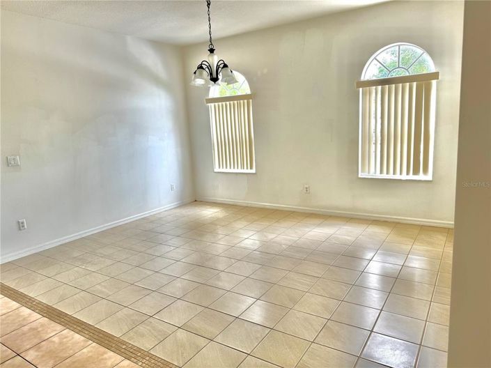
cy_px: 184
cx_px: 246
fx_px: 340
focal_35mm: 24
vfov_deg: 56.8
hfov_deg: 71.6
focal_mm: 6.76
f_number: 1.78
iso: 64
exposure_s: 1/143
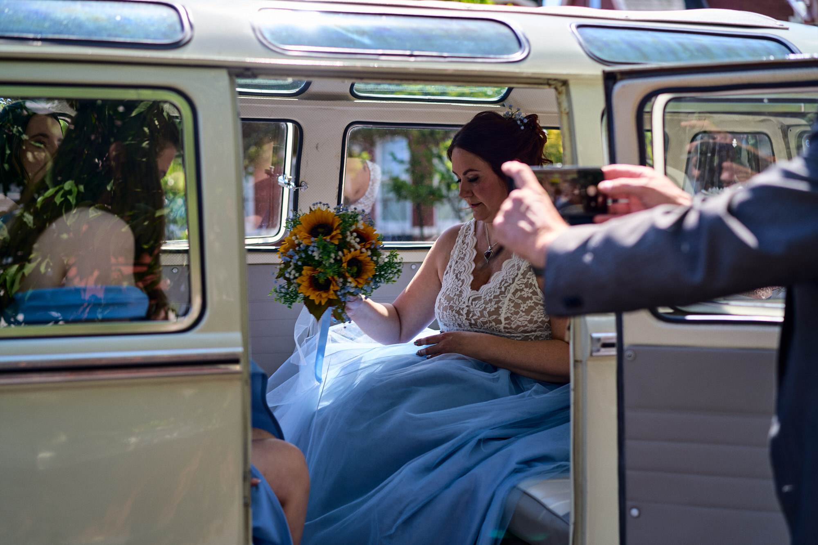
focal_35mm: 55
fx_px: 1250
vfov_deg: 24.6
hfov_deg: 36.2
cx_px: 409
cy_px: 272
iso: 200
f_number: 2.8
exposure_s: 1/160
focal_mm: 55
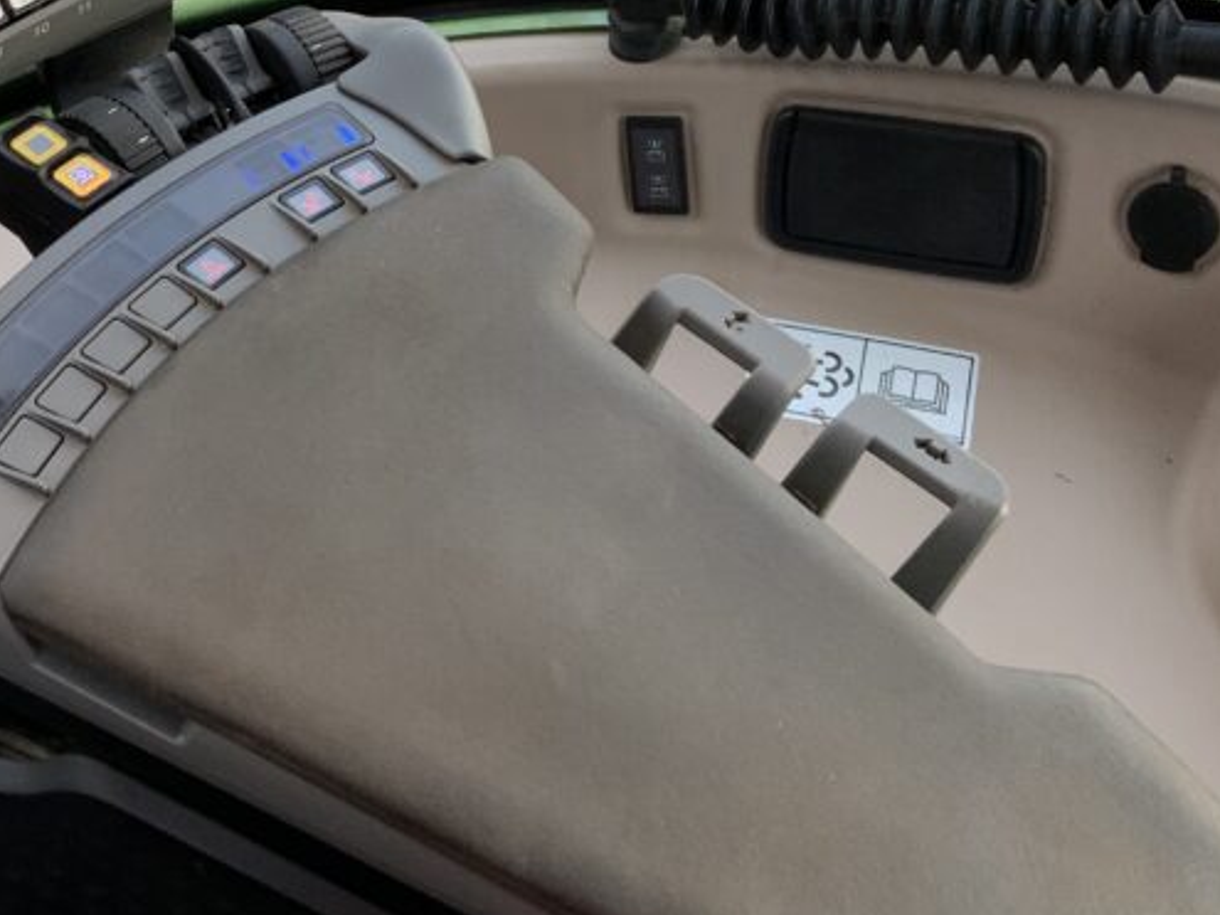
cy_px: 35
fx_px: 2114
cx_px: 227
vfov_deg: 23.5
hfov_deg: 31.3
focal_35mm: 60
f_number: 1.8
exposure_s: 1/99
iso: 50
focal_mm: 3
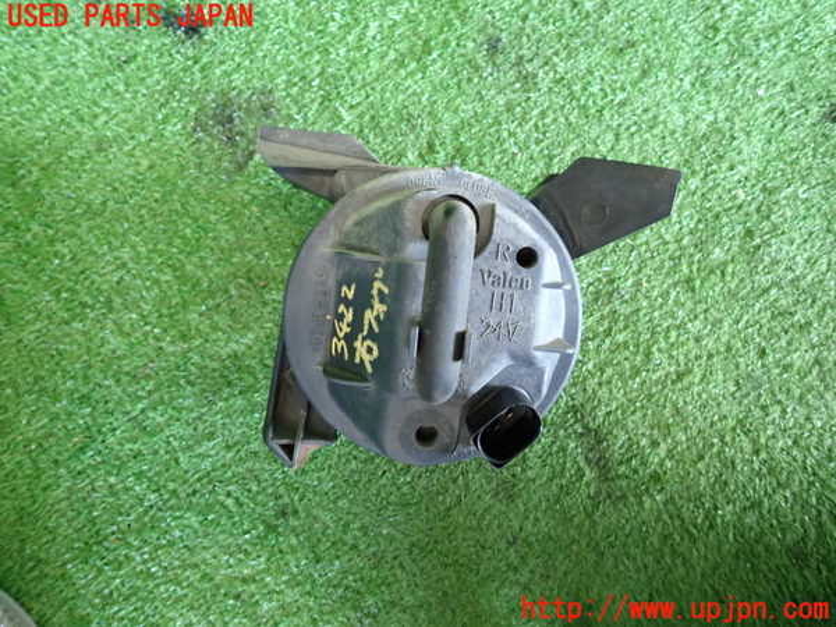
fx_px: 604
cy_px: 314
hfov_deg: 69.4
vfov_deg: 54.9
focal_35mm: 25
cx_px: 418
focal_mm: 4.5
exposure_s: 1/30
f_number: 2
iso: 320
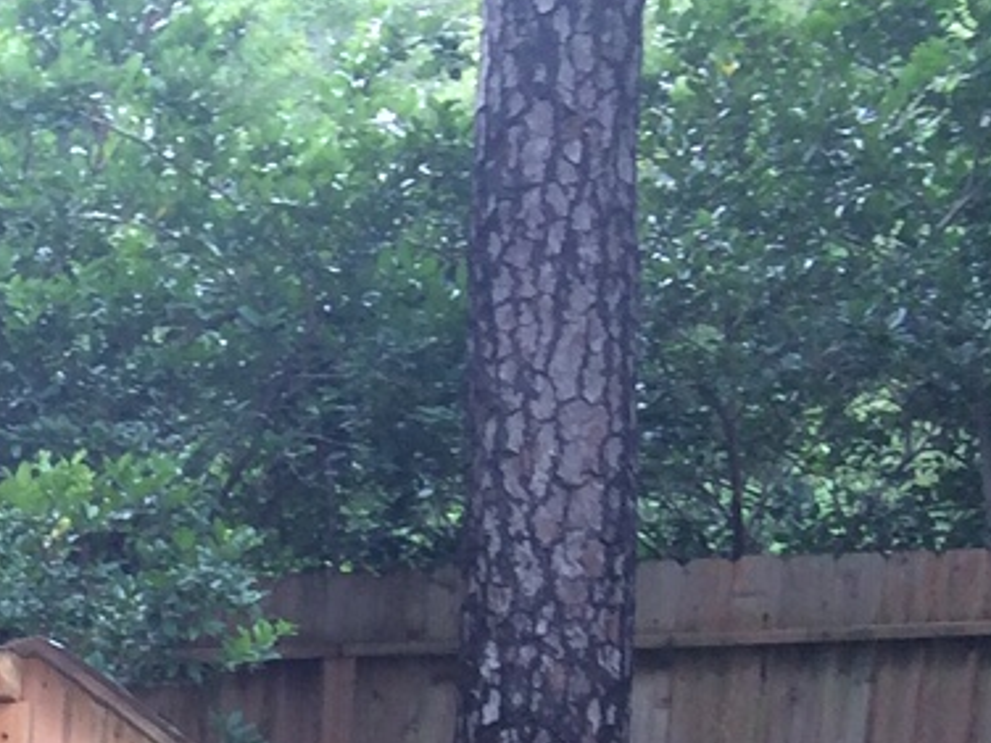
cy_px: 1491
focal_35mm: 126
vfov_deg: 10.7
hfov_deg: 13.1
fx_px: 3607
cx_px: -1099
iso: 50
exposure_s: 1/120
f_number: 2.2
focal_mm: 4.15
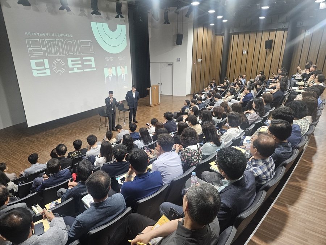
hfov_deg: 73.9
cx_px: 163
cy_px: 122
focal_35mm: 23
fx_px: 217
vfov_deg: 58.9
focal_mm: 5.4
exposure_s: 1/170
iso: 400
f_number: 1.8
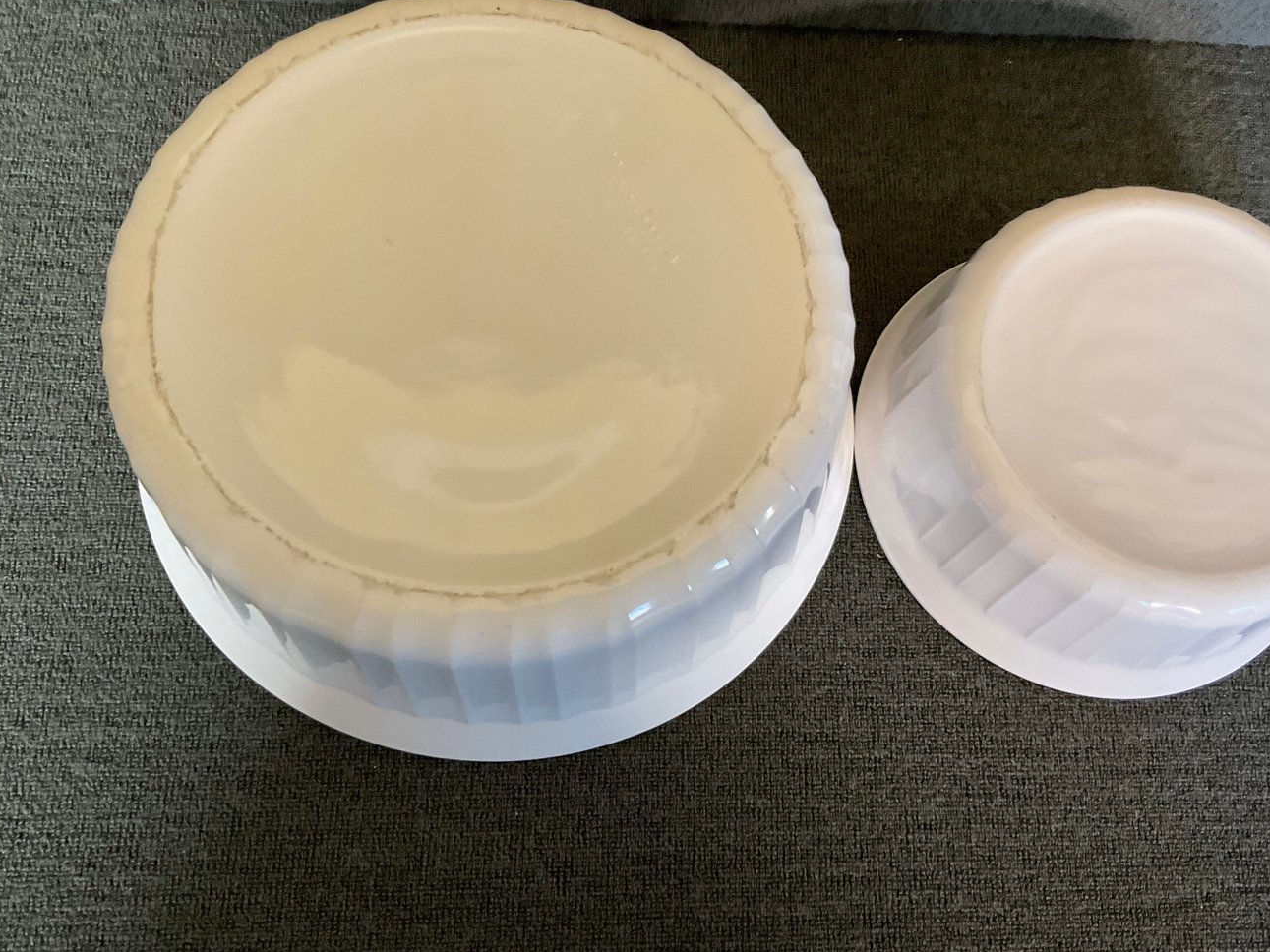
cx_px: 717
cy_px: 427
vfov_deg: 41.7
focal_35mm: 34
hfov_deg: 53.8
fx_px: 1247
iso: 200
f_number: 1.8
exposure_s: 1/50
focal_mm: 3
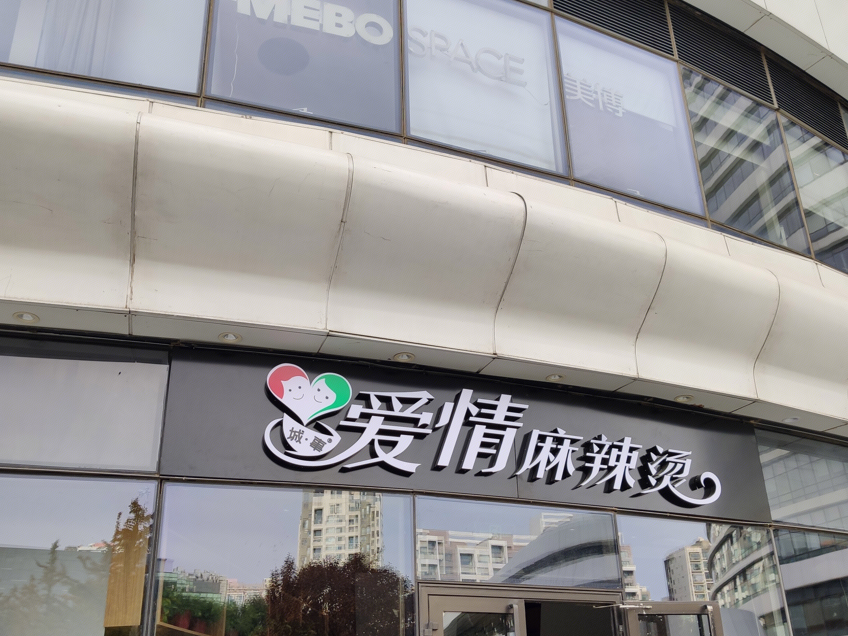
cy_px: 378
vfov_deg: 42.8
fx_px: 808
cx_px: 425
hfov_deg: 55.4
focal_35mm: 33
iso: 112
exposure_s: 1/601
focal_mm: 4.75
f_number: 1.75
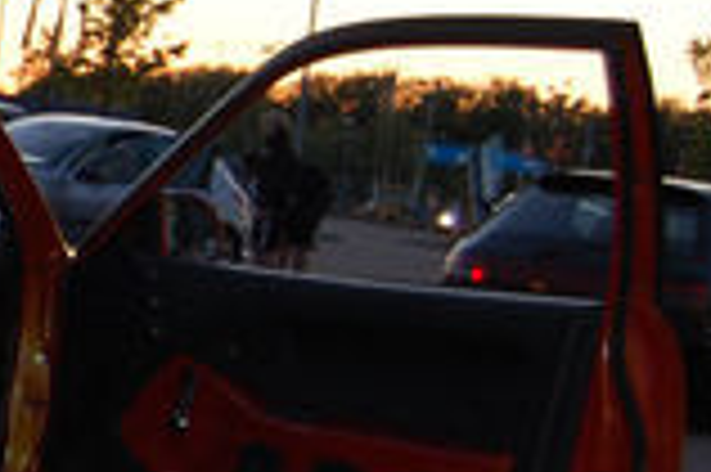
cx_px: -526
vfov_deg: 9.4
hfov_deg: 12.9
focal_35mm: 146
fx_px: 2880
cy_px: 207
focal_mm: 24
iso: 400
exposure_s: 1/60
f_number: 4
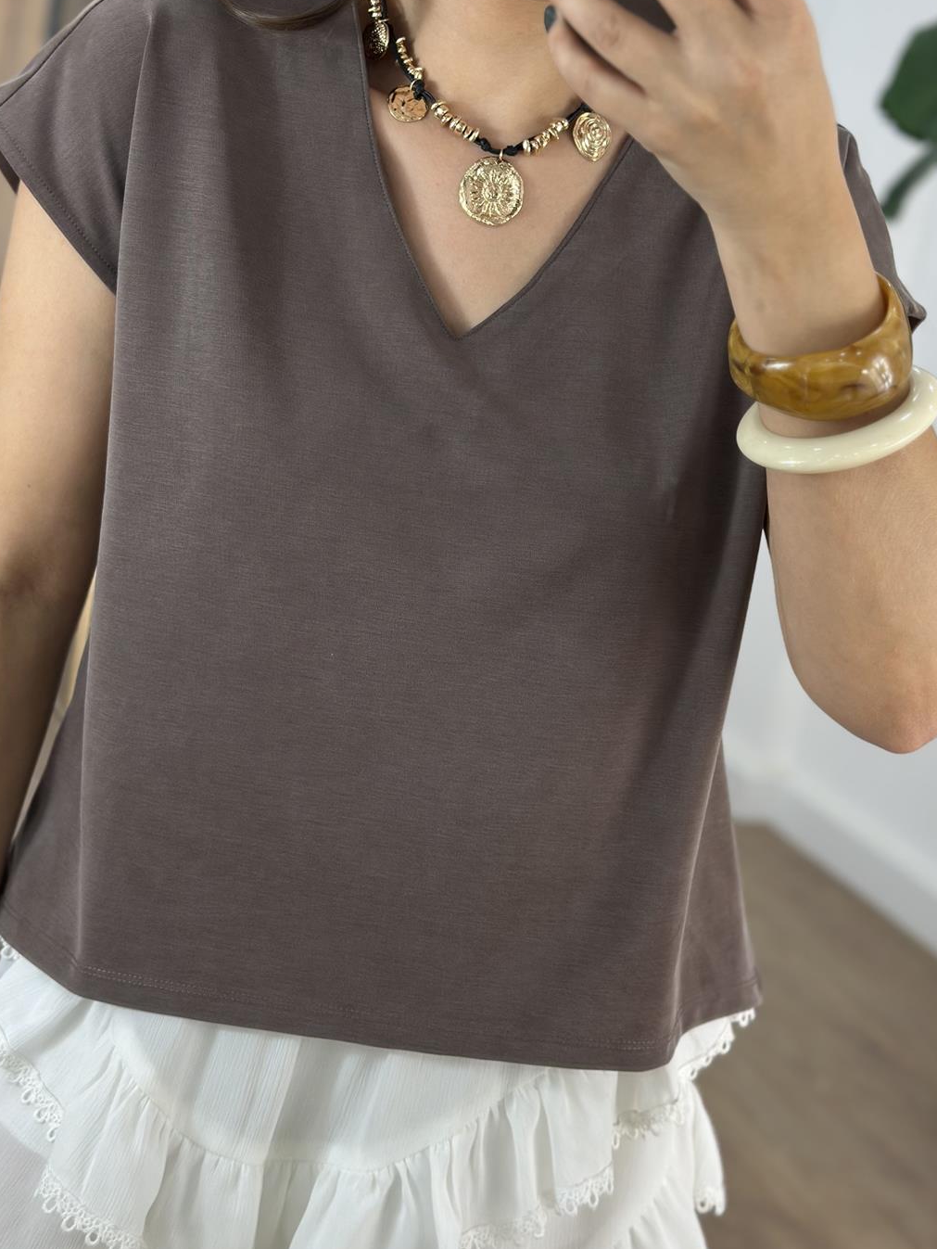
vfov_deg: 33.7
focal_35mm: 57
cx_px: 492
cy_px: 565
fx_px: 2056
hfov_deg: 25.7
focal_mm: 6.86
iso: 80
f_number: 1.78
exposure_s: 1/100
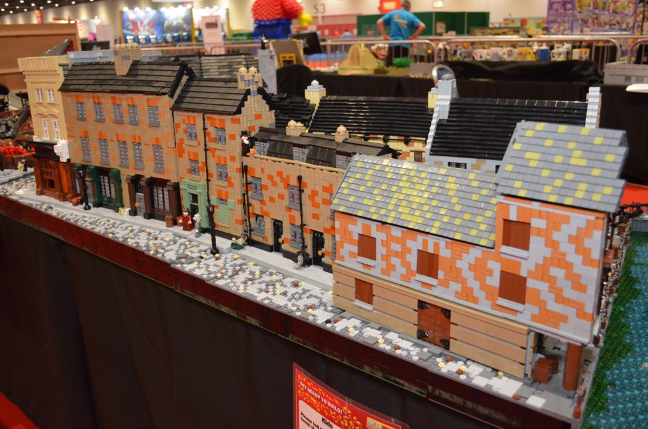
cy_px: 214
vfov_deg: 39.8
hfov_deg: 57.3
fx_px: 593
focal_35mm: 33
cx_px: 324
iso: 2500
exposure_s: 1/60
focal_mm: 22
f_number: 4
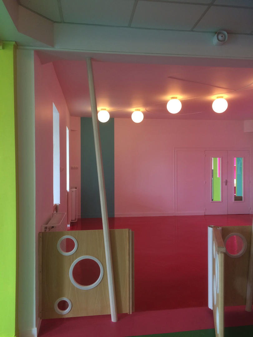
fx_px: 283
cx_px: 126
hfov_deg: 48.2
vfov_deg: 61.7
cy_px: 168
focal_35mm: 29
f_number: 2.2
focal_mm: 4.15
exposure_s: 1/33
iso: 125
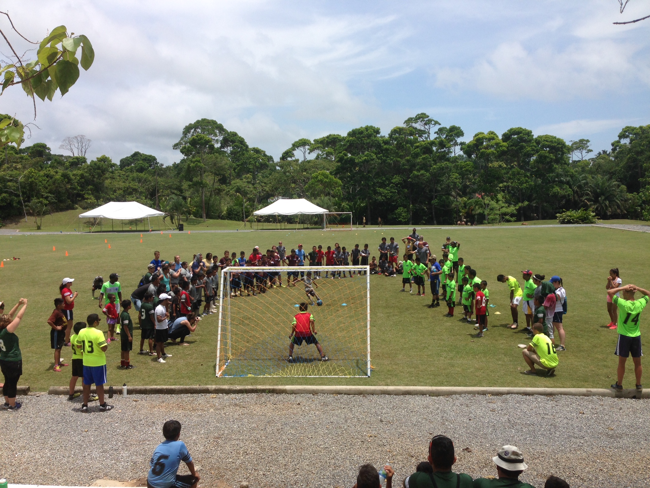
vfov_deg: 42.9
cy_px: 244
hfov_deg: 55.4
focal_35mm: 33
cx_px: 325
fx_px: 620
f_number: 2.4
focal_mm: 4.12
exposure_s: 1/1938
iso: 50
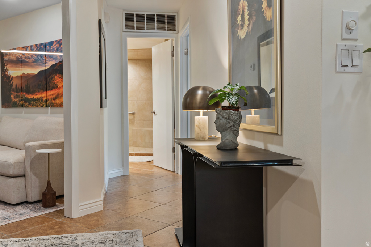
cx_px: 186
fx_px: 330
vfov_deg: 41.1
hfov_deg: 58.7
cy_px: 124
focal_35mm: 32
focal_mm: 32
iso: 800
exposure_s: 1/3
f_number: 8
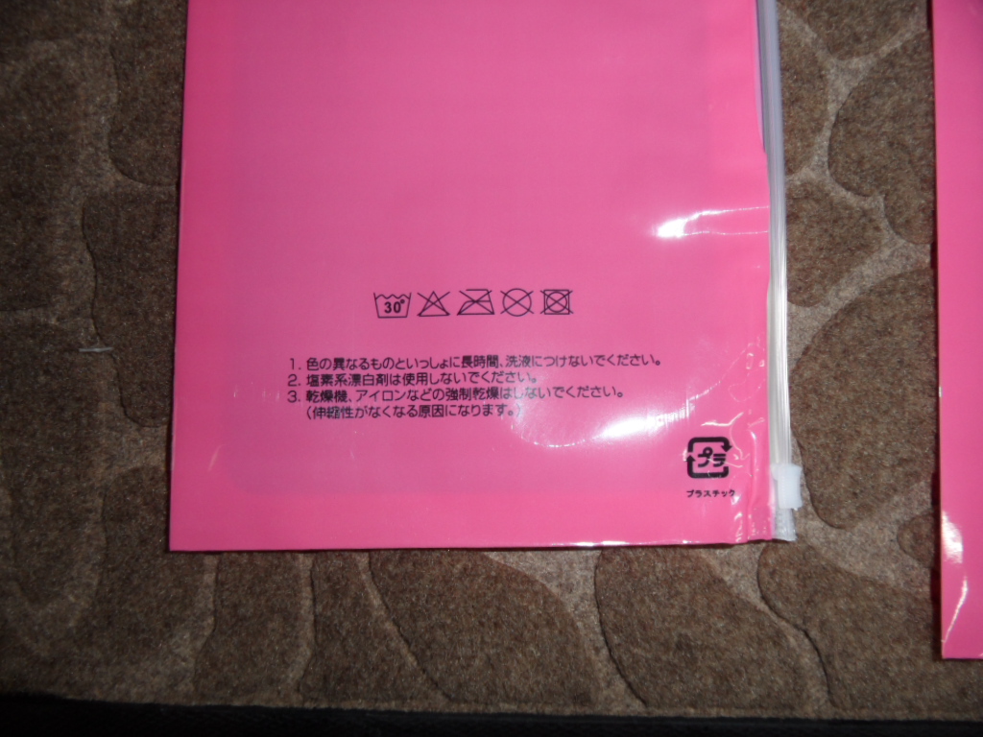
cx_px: 492
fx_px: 682
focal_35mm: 24
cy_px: 368
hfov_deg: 71.6
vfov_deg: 56.8
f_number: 3.2
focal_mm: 3.9
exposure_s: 1/30
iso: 200
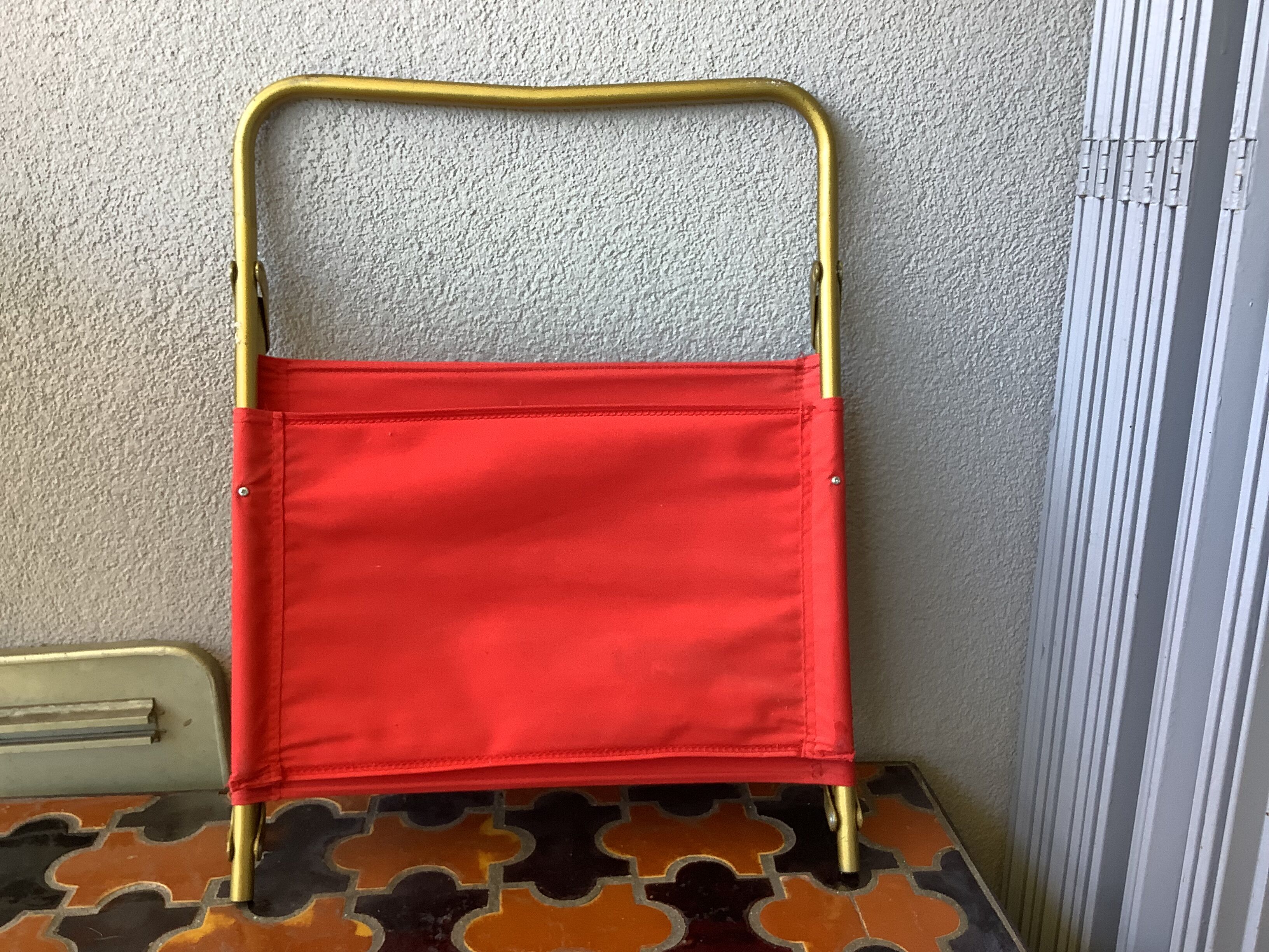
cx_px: 634
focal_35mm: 31
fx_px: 1136
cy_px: 476
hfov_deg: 58.4
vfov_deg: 45.4
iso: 64
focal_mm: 3.3
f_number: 2.4
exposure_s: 1/50
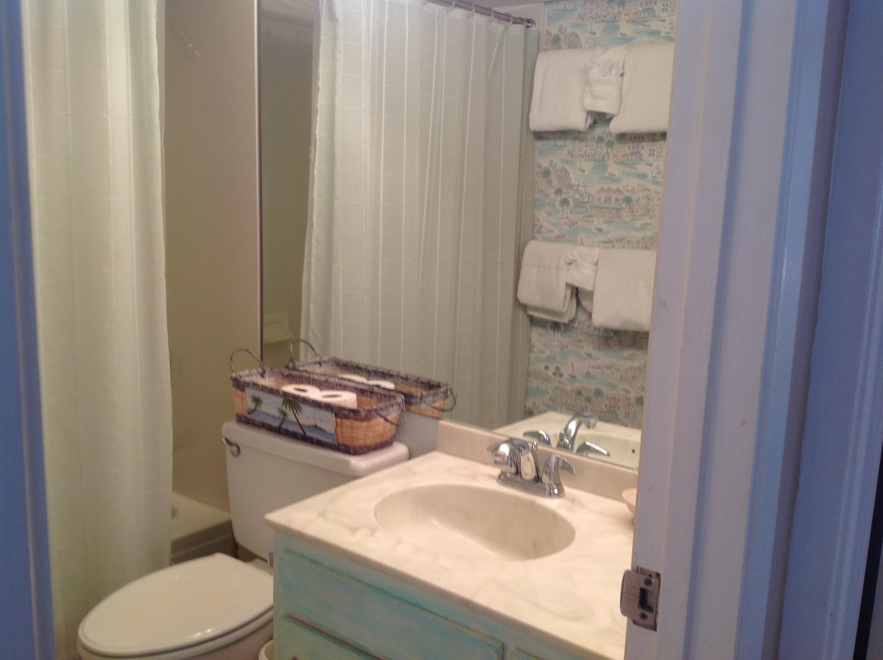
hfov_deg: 52.7
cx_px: 442
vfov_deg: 40.6
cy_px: 330
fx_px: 891
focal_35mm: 35
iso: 50
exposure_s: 1/24
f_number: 2.4
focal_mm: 4.28
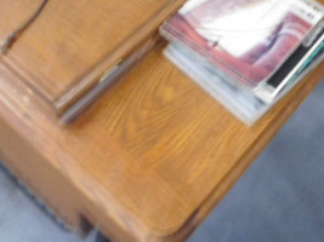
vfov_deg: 23.6
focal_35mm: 60
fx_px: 561
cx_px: 116
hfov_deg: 32.0
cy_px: 11
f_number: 3.4
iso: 400
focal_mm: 4.5
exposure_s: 1/10
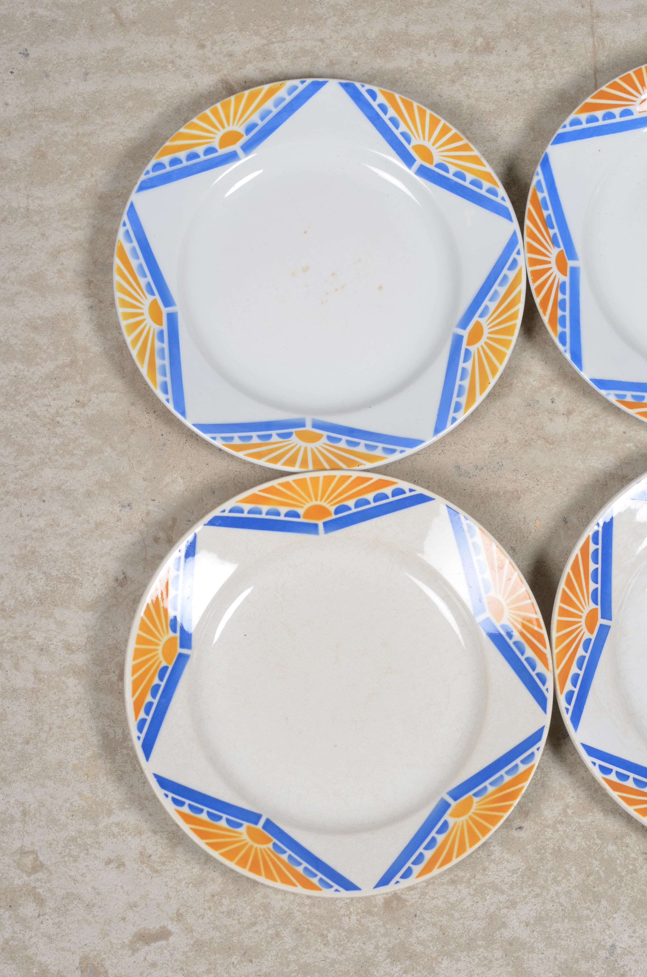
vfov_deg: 27.0
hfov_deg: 18.1
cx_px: 324
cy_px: 488
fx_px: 2031
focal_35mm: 75
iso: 100
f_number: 14
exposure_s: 1/125
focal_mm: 50
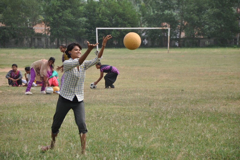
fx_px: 1049
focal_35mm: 158
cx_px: 120
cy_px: 80
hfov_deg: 13.1
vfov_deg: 8.7
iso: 400
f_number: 5.6
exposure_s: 1/1250
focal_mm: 105
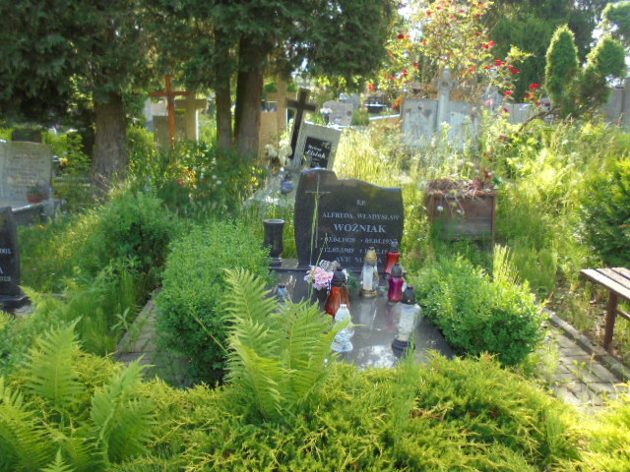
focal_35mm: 29
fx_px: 528
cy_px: 236
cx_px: 315
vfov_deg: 48.2
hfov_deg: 61.7
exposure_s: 1/125
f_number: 3.7
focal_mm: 5.3
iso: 100
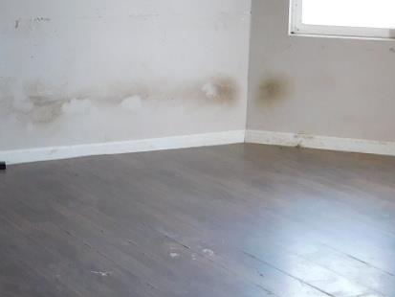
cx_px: 30
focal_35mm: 89
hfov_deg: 21.5
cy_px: 23
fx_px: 1016
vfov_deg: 16.4
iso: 160
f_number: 3
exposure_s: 1/30
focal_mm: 4
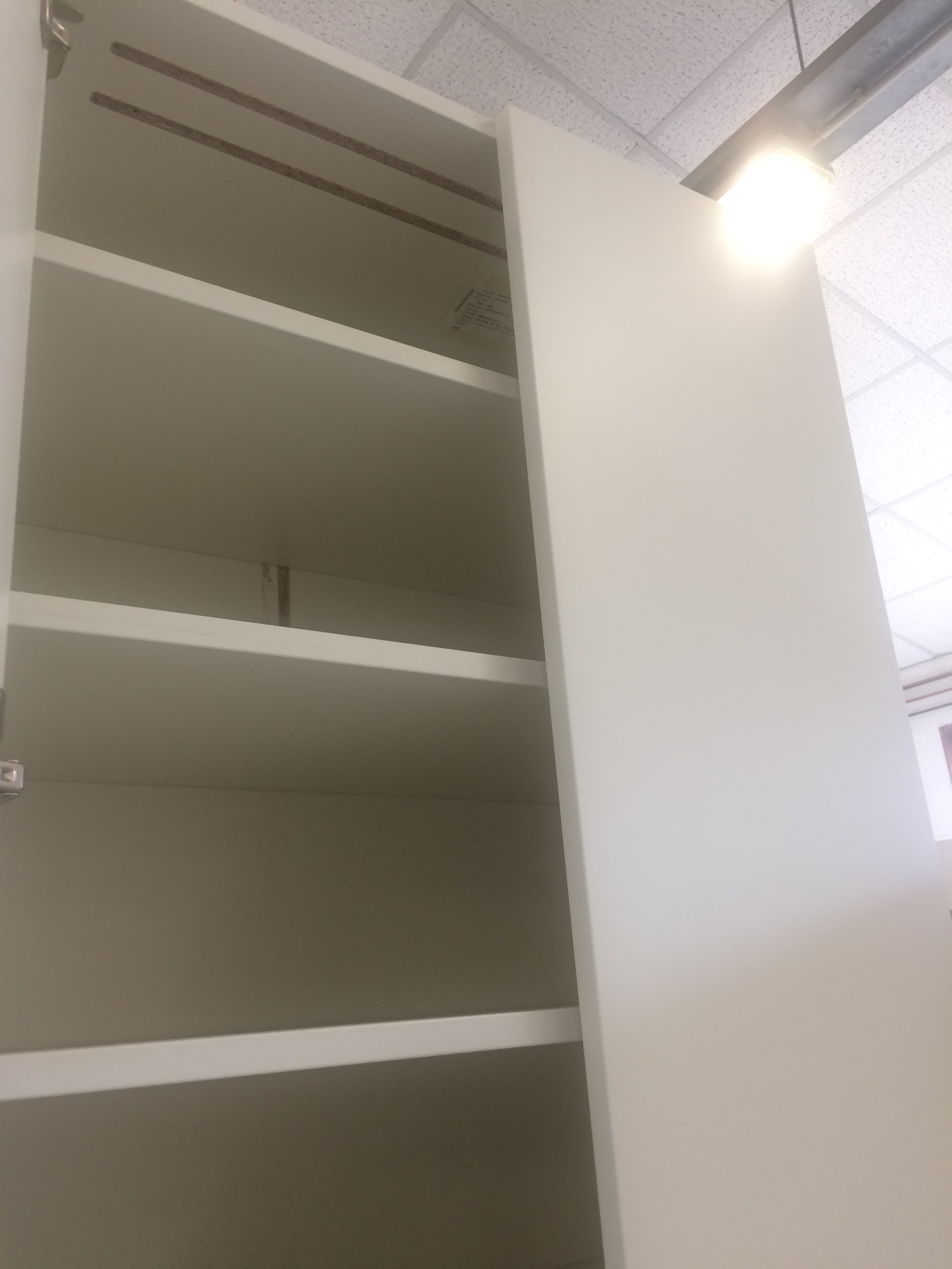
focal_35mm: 29
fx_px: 1063
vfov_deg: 61.7
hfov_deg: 48.2
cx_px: 476
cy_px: 634
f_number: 2.2
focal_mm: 4.15
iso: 40
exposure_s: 1/33
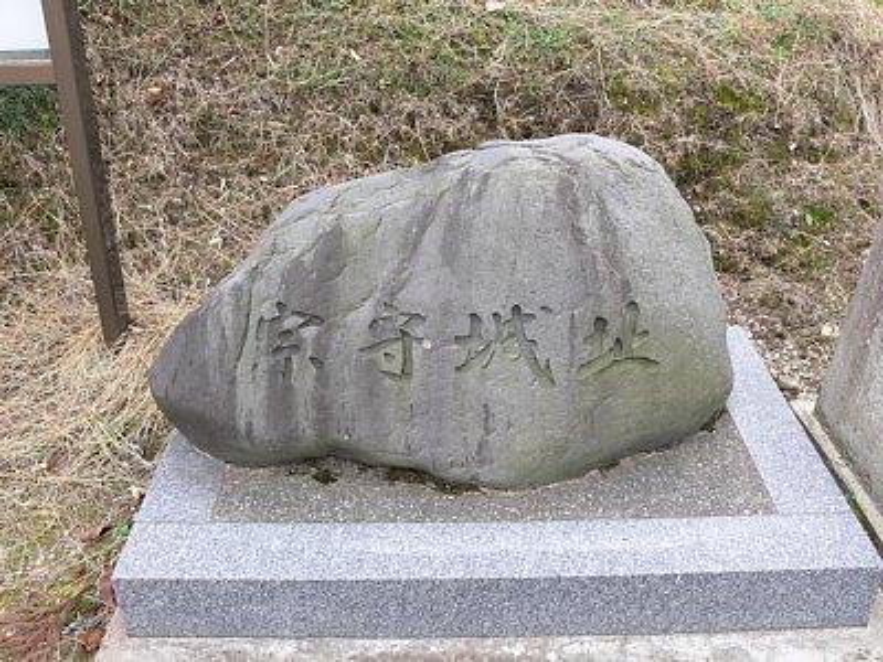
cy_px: 331
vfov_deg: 40.7
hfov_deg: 52.6
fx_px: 893
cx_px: 442
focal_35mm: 35
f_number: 4
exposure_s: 1/60
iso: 80
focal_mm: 7.4
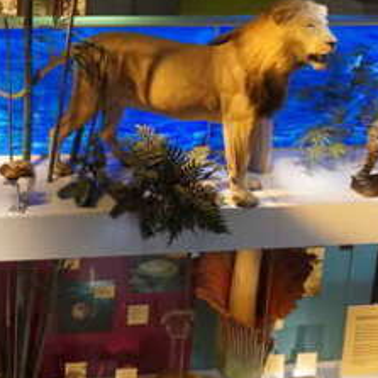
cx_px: 17
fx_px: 902
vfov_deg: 23.2
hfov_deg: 22.9
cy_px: 60
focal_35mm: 73
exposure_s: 1/160
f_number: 4
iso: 1000
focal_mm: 16
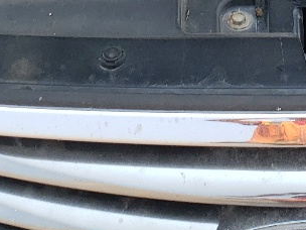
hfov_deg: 14.3
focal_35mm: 137
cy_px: -218
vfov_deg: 10.1
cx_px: 273
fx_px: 1211
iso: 50
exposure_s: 1/1429
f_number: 1.5
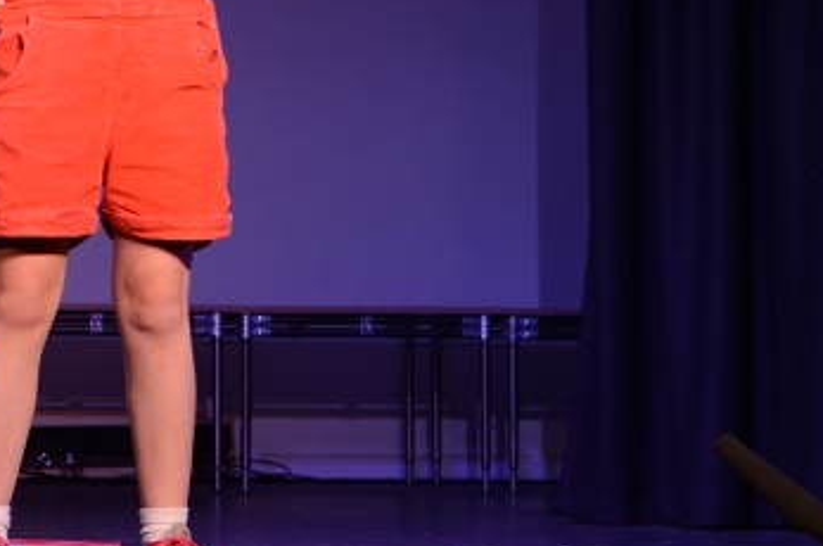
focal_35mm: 190
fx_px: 4339
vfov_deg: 7.2
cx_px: 83
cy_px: 32
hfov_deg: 10.8
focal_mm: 55
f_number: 2.8
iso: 400
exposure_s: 1/100
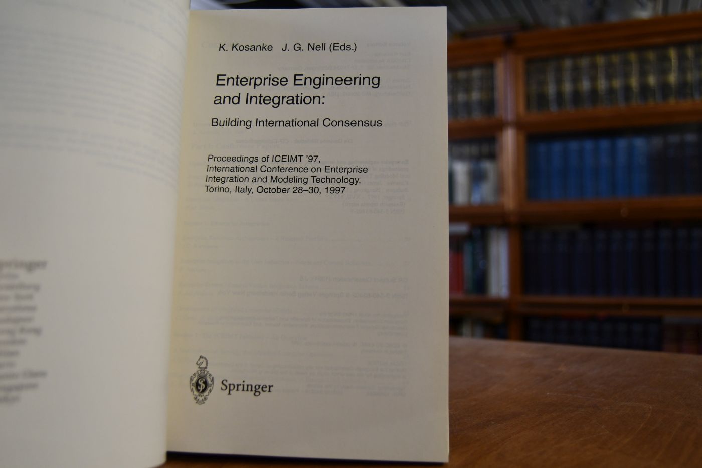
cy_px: 234
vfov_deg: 38.9
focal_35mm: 34
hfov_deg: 55.8
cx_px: 351
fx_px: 663
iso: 800
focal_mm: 23
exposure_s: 1/200
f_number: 3.8
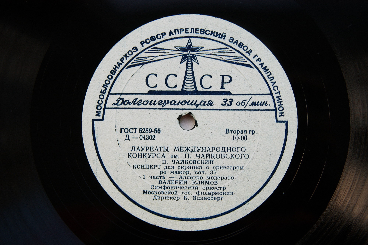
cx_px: 184
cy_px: 122
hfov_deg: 37.9
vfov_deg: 25.7
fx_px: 536
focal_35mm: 52
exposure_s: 1/50
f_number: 3.5
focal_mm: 35
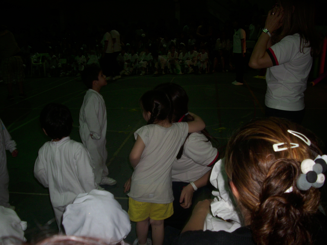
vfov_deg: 45.4
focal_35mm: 31
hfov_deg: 58.4
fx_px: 293
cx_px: 164
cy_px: 122
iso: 50
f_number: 2.8
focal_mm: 6.2
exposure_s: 1/30
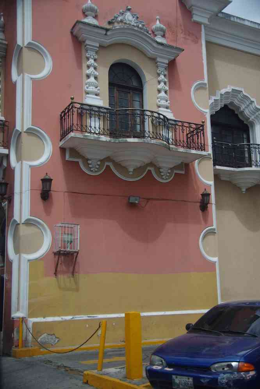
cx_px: 130
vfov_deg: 45.4
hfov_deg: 31.2
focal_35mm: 43
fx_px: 466
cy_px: 194
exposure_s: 1/400
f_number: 4
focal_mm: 29.4
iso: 200
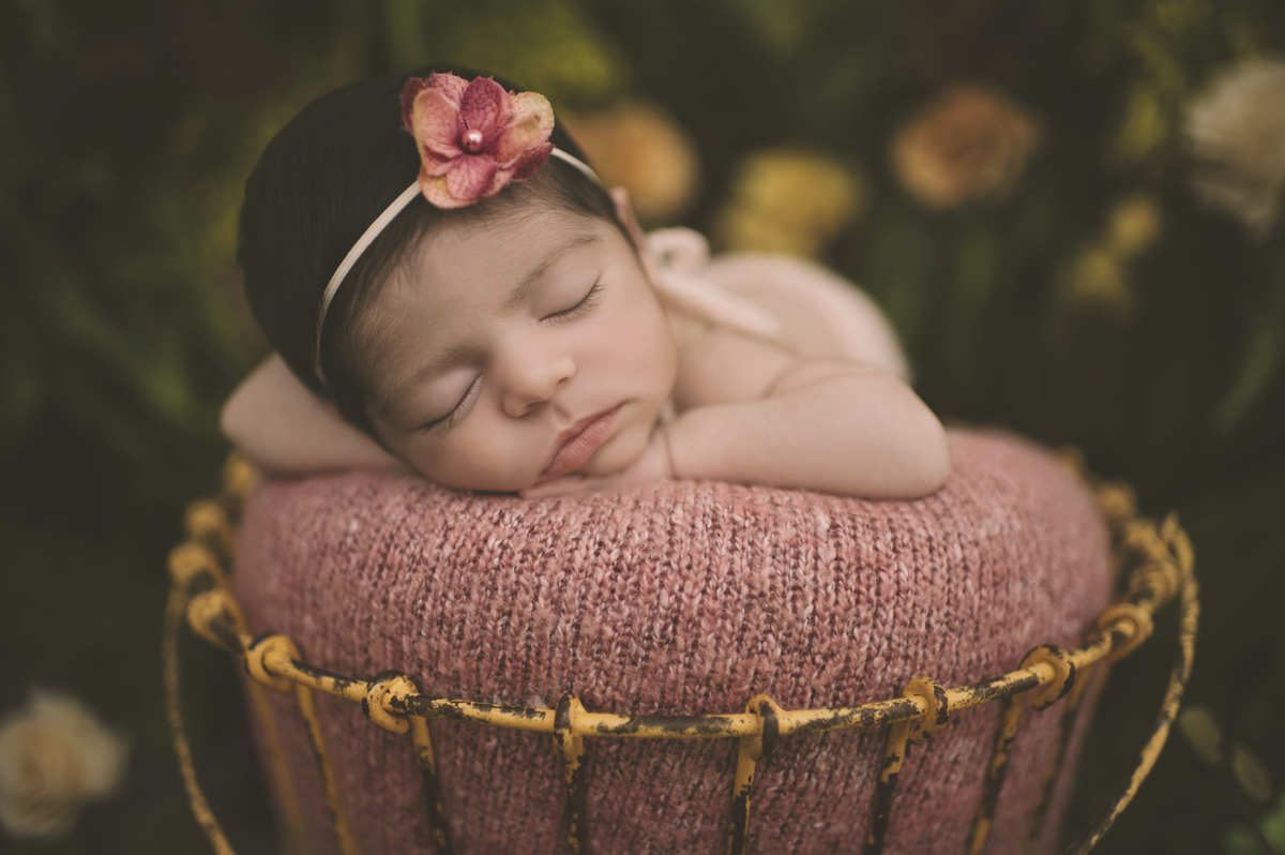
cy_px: 428
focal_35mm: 35
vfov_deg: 37.8
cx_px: 642
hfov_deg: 54.5
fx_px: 1248
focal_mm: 35
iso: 200
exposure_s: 1/160
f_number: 1.6
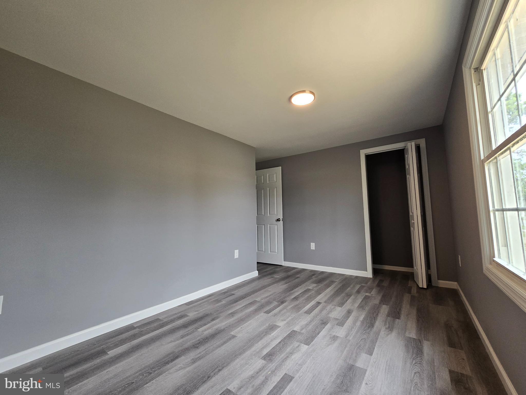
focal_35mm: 13
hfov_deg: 106.2
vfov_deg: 89.9
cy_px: 198
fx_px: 198
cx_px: 263
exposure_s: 1/120
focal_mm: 2.2
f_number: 2.2
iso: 100
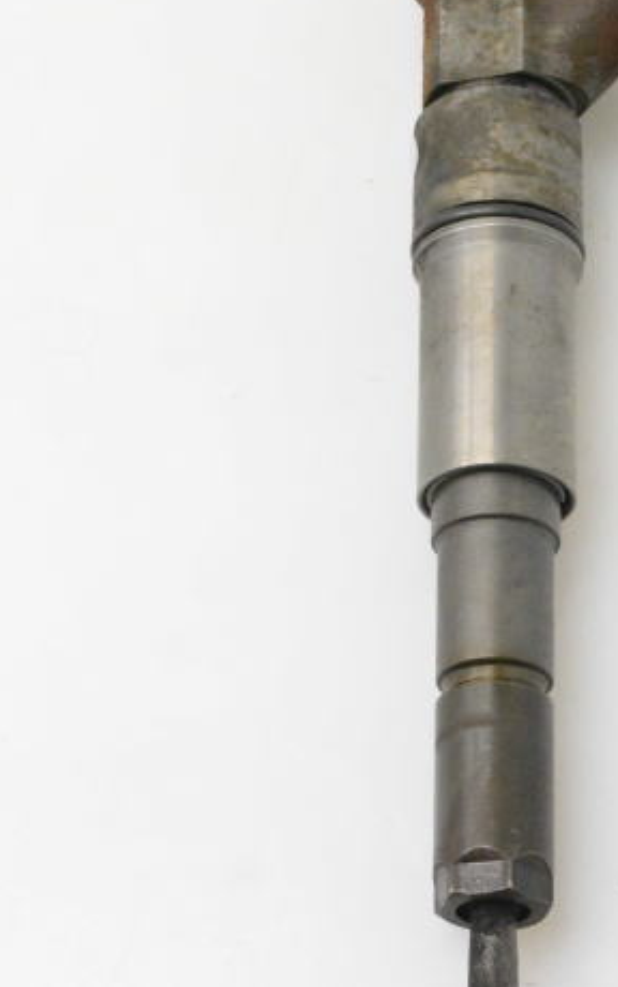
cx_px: 494
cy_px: 427
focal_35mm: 136
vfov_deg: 15.4
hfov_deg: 9.6
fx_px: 3660
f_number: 9
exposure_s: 1/320
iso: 6400
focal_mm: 40
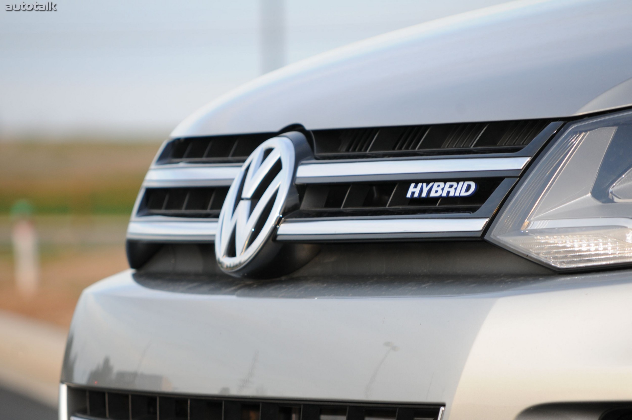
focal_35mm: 300
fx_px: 5261
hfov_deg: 6.9
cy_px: 210
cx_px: 316
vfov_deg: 4.6
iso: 250
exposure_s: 1/60
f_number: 8
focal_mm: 200
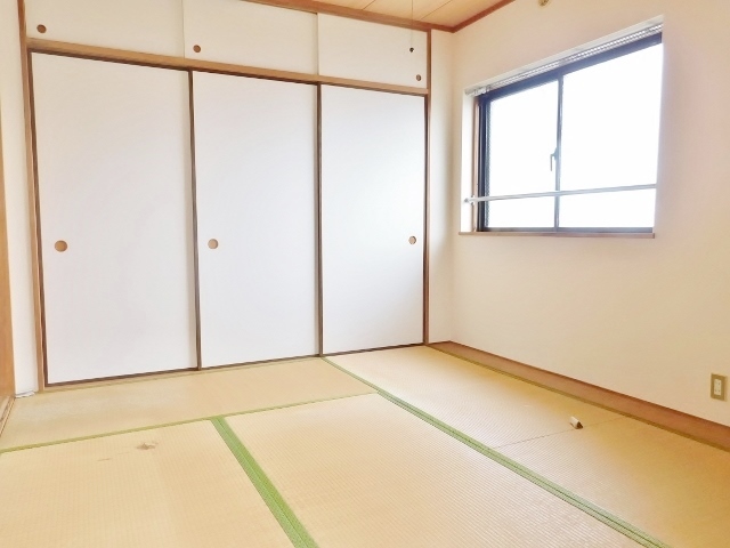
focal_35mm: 25
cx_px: 365
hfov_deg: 69.4
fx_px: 527
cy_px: 274
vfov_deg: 54.9
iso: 125
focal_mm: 4.5
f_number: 3.1
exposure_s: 1/50
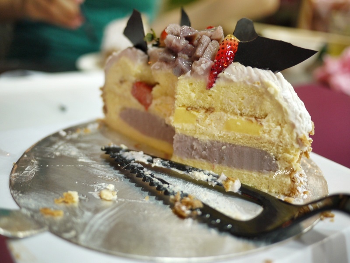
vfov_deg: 36.0
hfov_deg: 46.8
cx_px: 175
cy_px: 132
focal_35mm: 40
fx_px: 404
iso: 400
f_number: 1.7
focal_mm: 20
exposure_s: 1/50
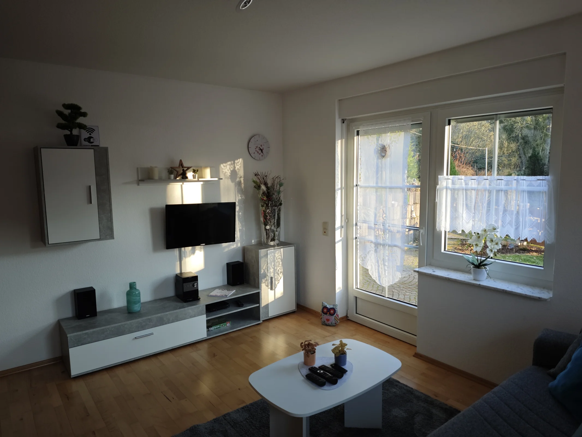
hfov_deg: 73.9
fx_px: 387
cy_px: 218
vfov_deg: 58.9
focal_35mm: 23
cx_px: 291
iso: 64
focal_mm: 6.55
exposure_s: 1/100
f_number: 1.6
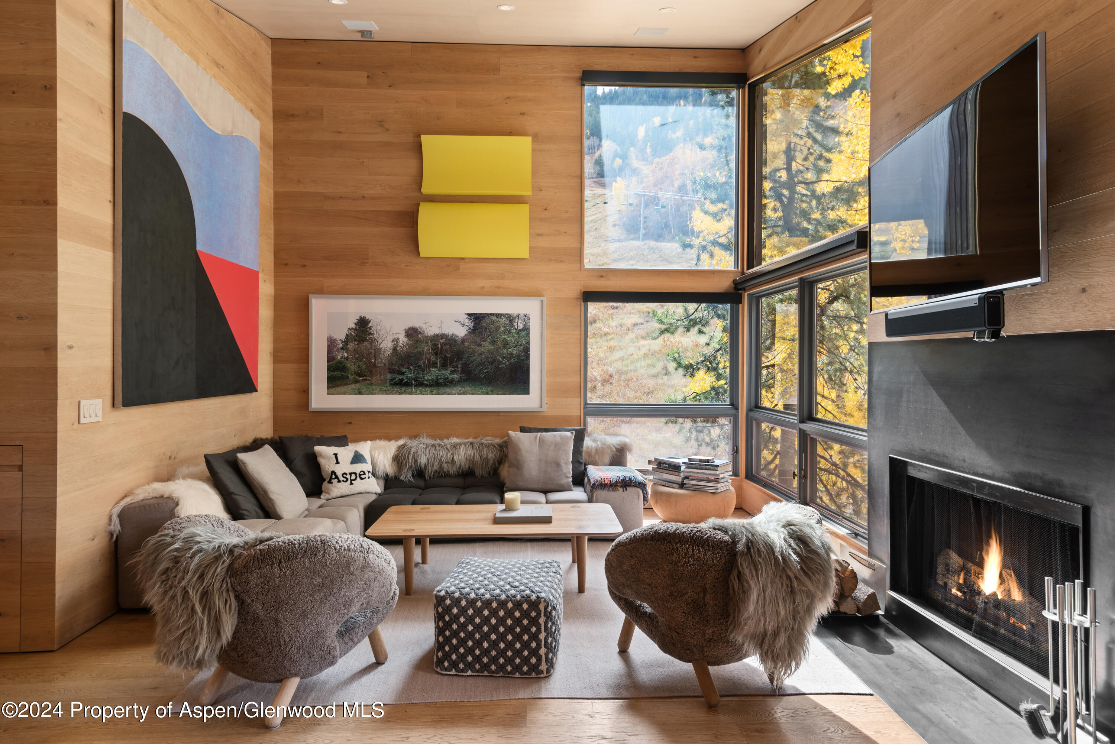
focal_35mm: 20
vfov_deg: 62.0
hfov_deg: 84.0
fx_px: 620
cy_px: 372
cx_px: 558
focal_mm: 20
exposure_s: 1.6
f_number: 7.1
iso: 100
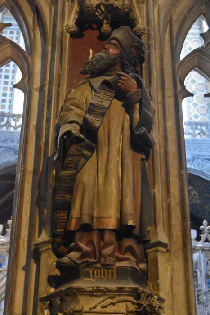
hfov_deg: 23.8
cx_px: 105
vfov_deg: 35.0
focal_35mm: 57
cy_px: 158
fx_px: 498
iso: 12800
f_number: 4.8
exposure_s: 1/40
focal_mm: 38
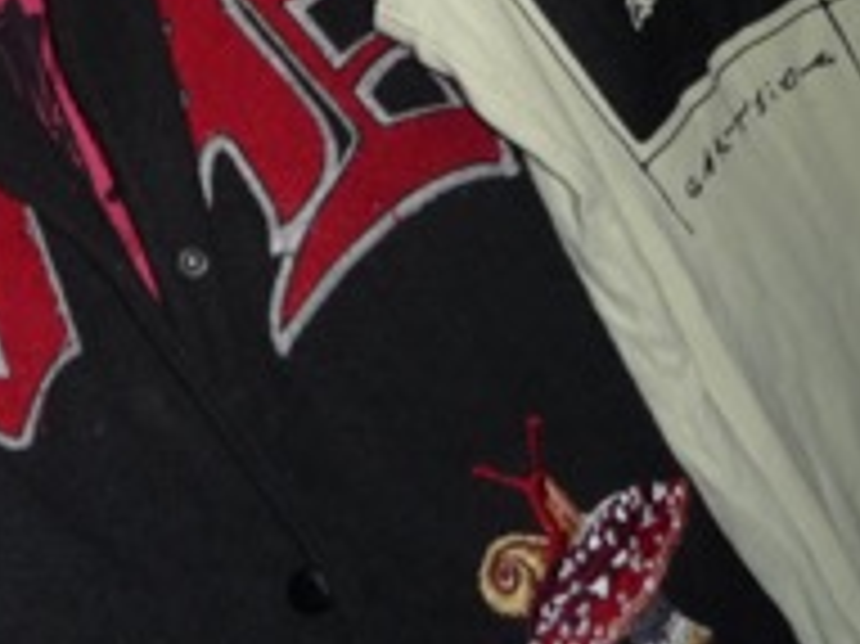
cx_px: 23
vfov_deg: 15.9
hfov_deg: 21.6
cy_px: -194
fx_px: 2185
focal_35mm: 88
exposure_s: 1/30
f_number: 3.3
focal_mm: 4.7
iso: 100
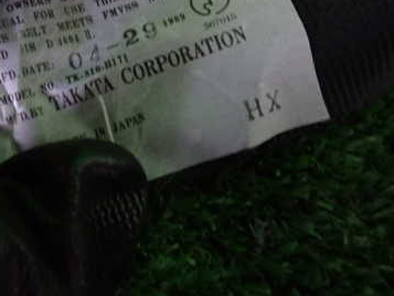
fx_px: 478
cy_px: 77
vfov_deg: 33.7
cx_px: 109
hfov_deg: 43.6
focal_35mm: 42
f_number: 2
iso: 640
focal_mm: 4.5
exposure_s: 1/30
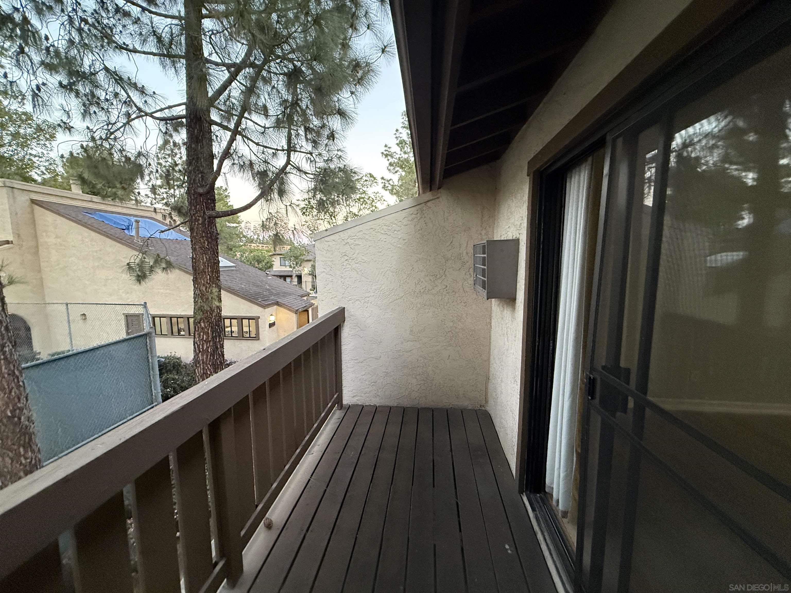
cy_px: 296
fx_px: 320
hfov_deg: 102.1
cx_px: 396
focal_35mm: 14
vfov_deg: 85.7
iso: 640
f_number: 2.2
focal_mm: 2.22
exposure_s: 1/60
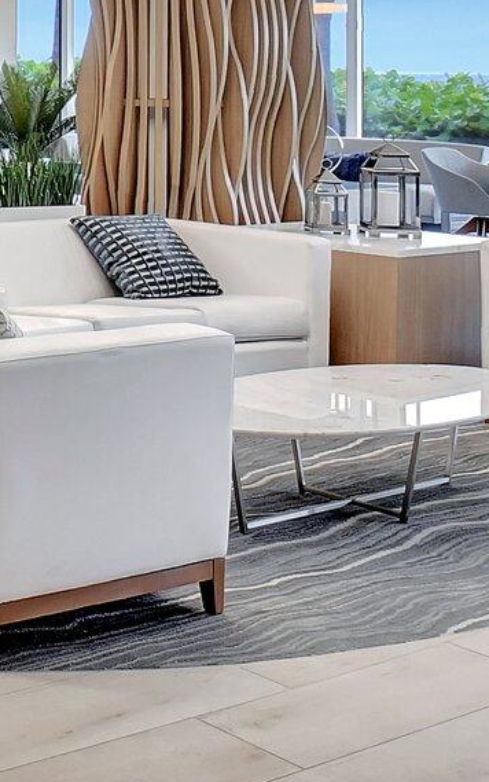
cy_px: 108
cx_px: -618
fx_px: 1172
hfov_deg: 15.6
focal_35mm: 55
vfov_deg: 35.2
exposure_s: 1/13
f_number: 8
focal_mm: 10
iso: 640
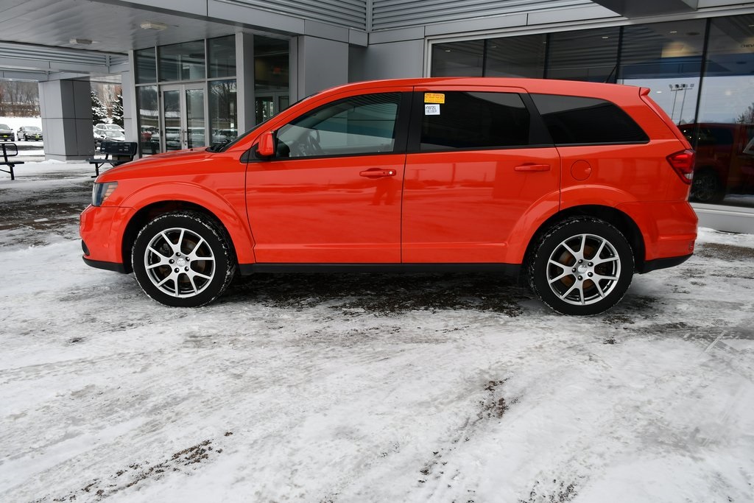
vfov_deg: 47.9
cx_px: 377
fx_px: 566
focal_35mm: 27
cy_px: 252
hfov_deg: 67.4
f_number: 5.6
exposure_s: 1/250
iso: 250
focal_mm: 18
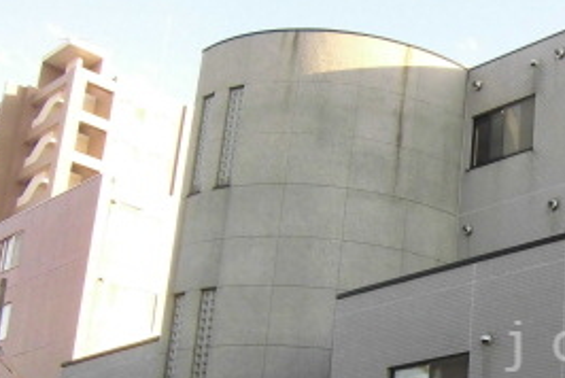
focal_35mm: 65
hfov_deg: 27.7
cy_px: 346
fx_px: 1021
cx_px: 650
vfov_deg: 20.5
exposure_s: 1/200
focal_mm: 4.7
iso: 100
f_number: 2.8
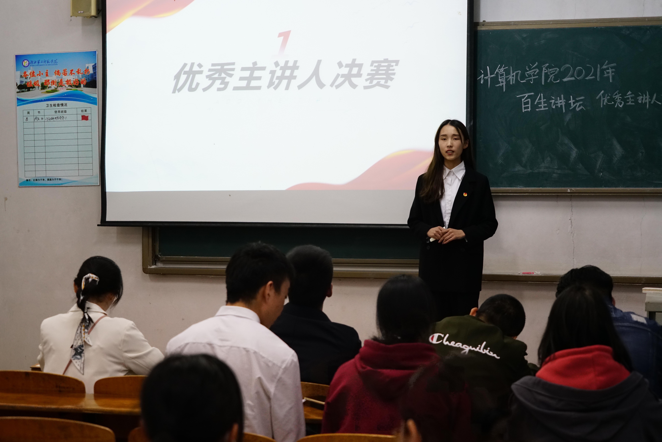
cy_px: 221
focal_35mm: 69
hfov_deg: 29.2
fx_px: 1269
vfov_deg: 19.7
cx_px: 331
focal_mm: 69
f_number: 5
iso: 6400
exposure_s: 1/200
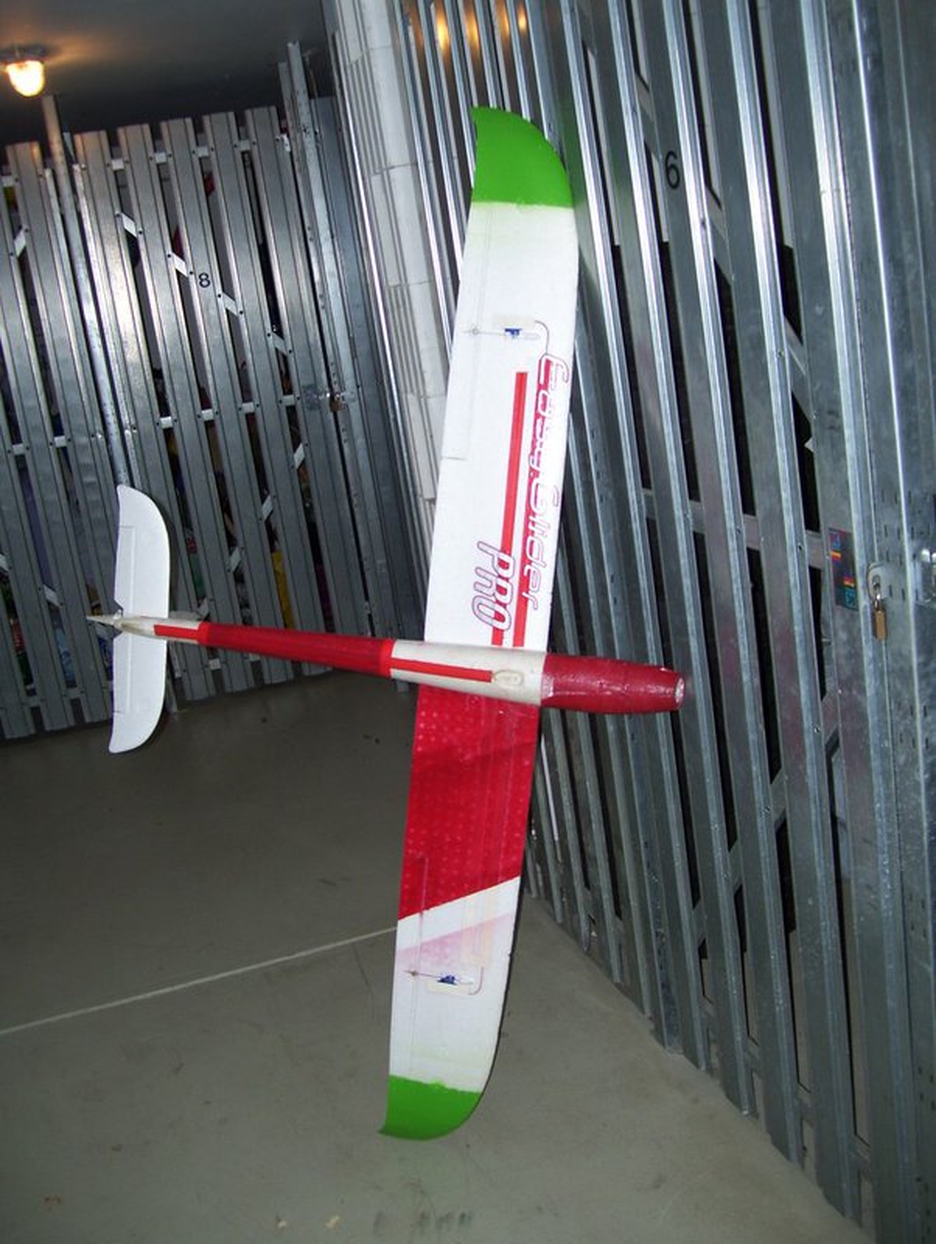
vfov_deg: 51.3
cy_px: 622
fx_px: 1295
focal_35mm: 36
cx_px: 468
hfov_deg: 39.7
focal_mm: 6
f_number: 2.7
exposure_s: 1/60
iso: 80
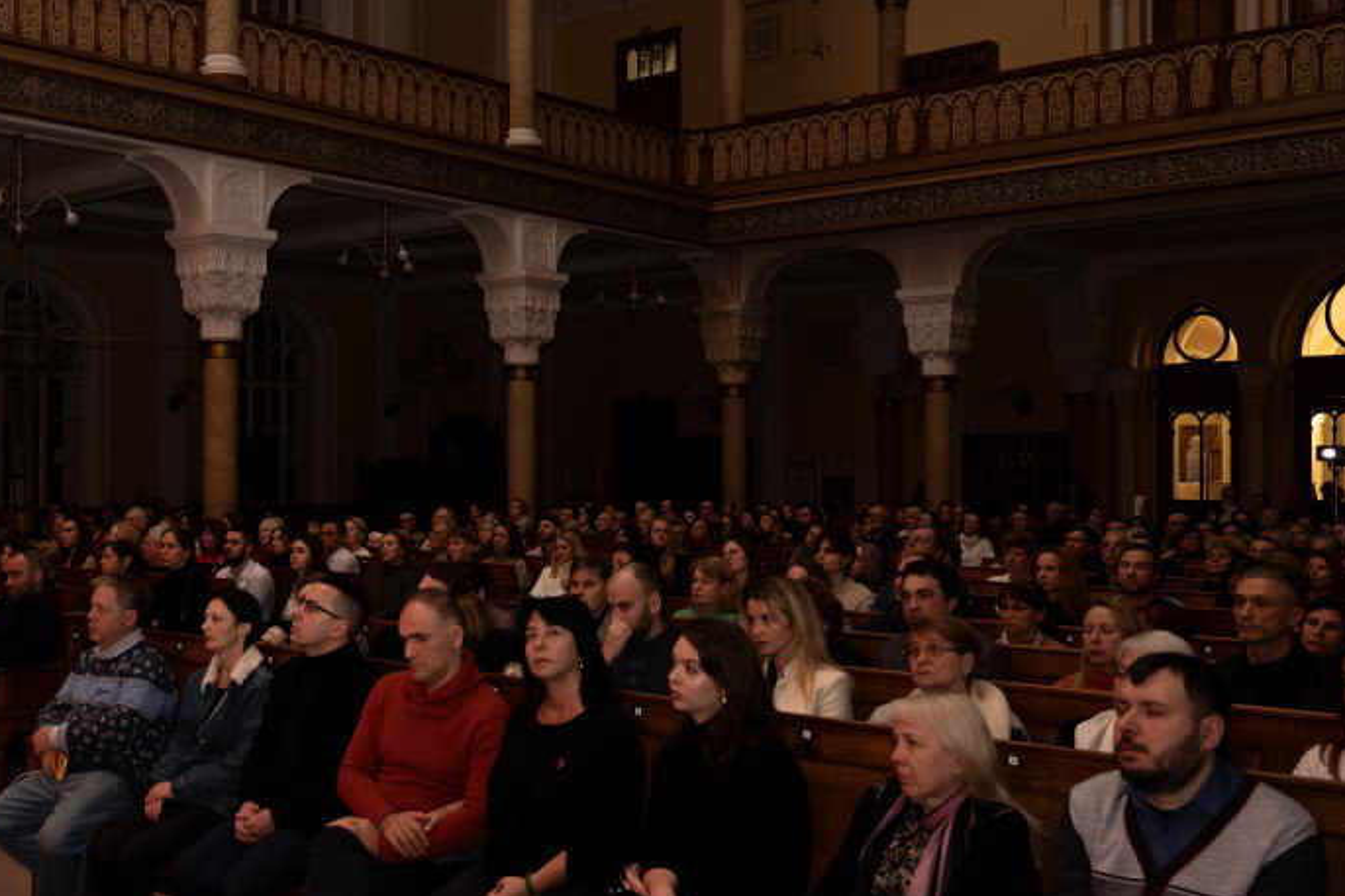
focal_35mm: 42
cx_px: 400
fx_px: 1569
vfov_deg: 31.9
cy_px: 437
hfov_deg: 45.4
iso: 800
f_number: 4.5
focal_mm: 24
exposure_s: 1/100
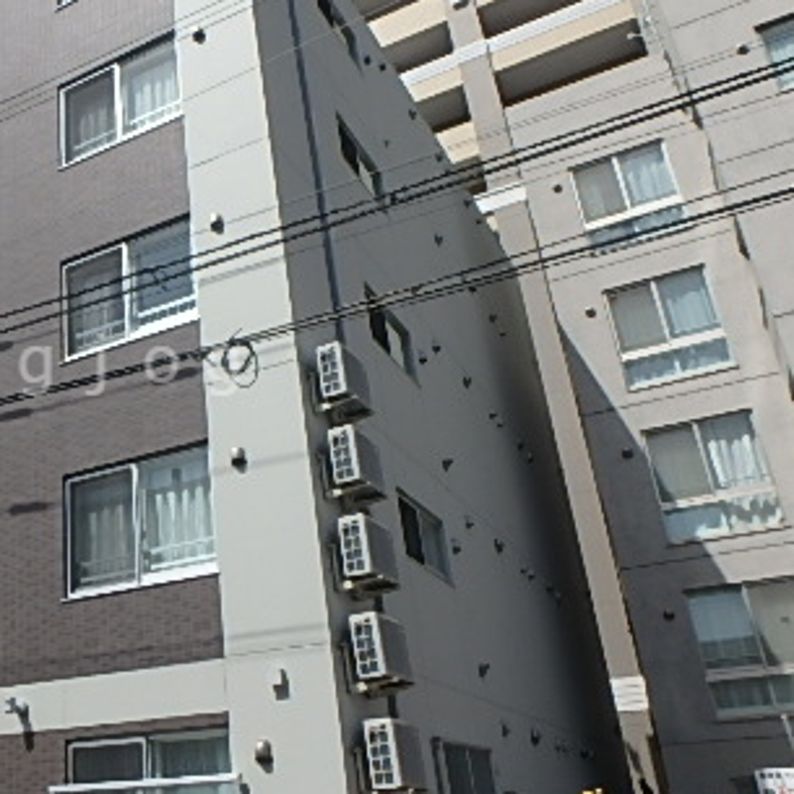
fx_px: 1012
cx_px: 75
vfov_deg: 42.8
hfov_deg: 39.6
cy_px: 364
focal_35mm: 39
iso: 125
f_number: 6
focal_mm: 3.7
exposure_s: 1/800
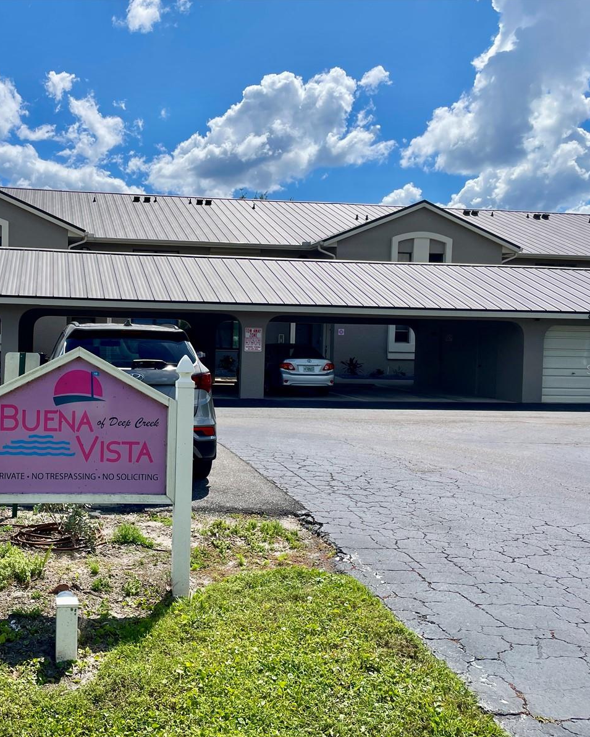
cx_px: 151
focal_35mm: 34
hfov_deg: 42.1
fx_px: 742
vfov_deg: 52.8
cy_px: 369
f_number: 1.6
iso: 32
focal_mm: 4.2
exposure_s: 1/6494
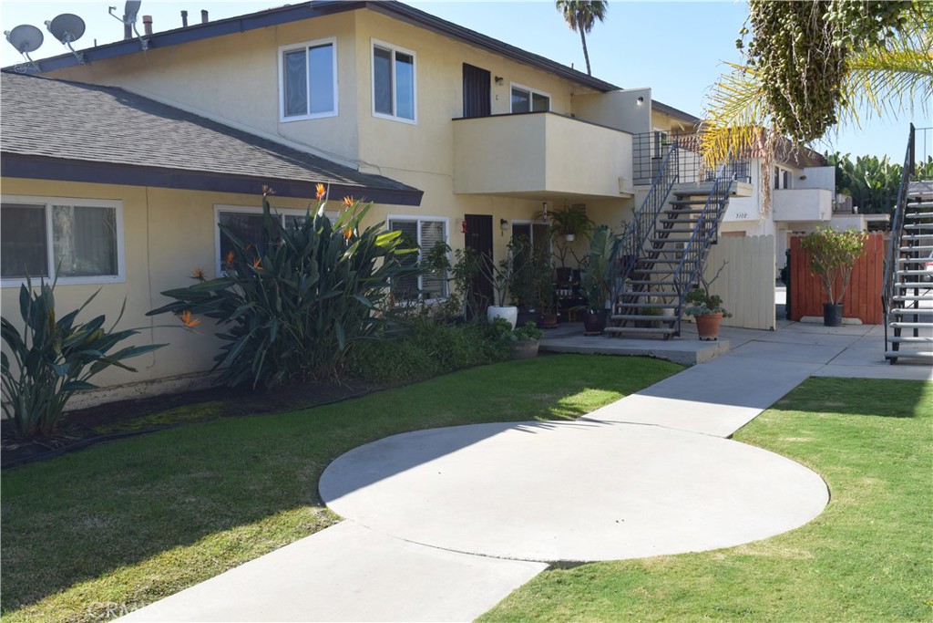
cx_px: 466
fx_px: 894
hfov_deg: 55.1
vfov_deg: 38.4
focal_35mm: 34
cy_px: 312
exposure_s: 1/320
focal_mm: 23
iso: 400
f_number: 10
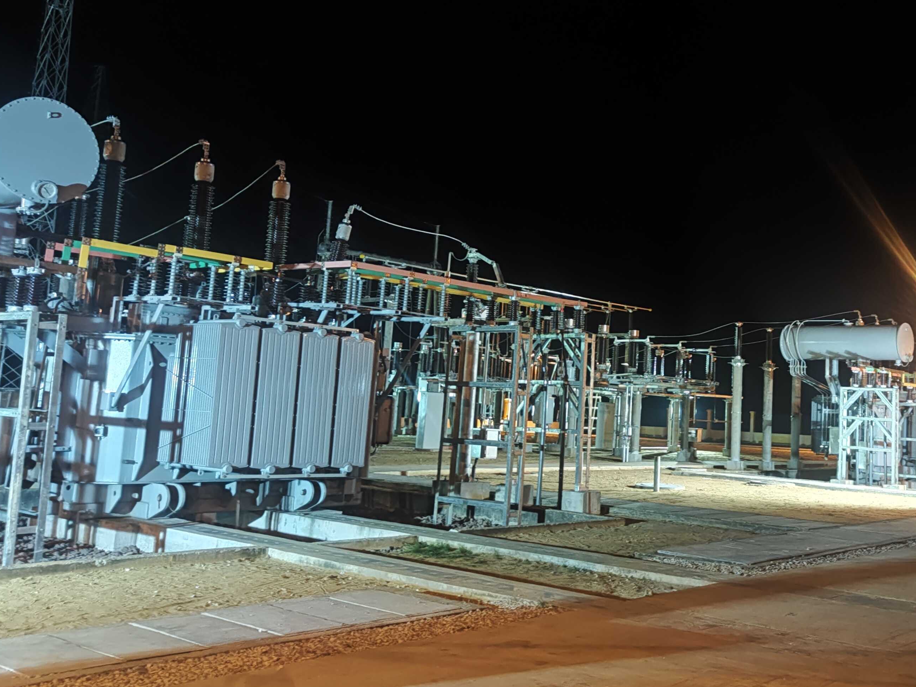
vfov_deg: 37.6
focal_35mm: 38
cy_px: 289
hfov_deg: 47.5
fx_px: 1005
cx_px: 665
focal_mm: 5.59
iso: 1604
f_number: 1.88
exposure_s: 1/20
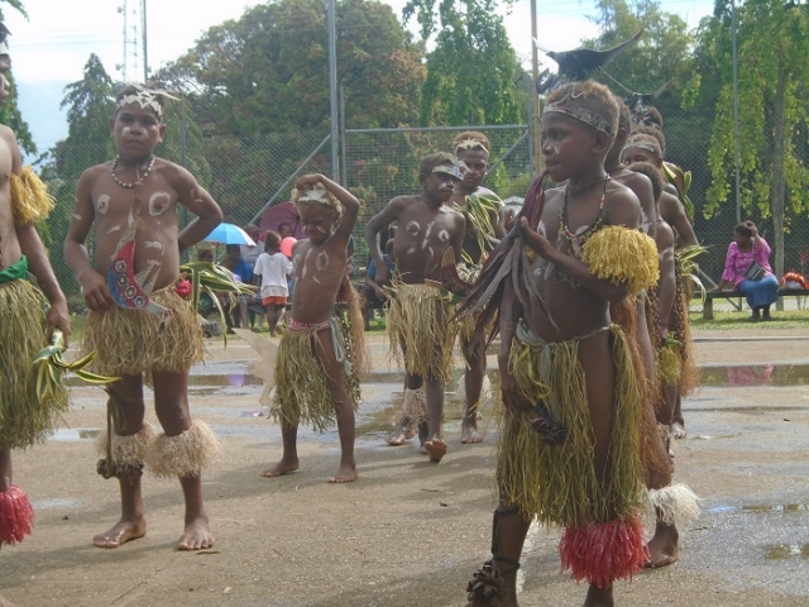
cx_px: 404
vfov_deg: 21.6
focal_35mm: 68
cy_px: 304
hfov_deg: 28.6
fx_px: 1589
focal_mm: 12
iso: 100
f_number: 5.5
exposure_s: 1/250
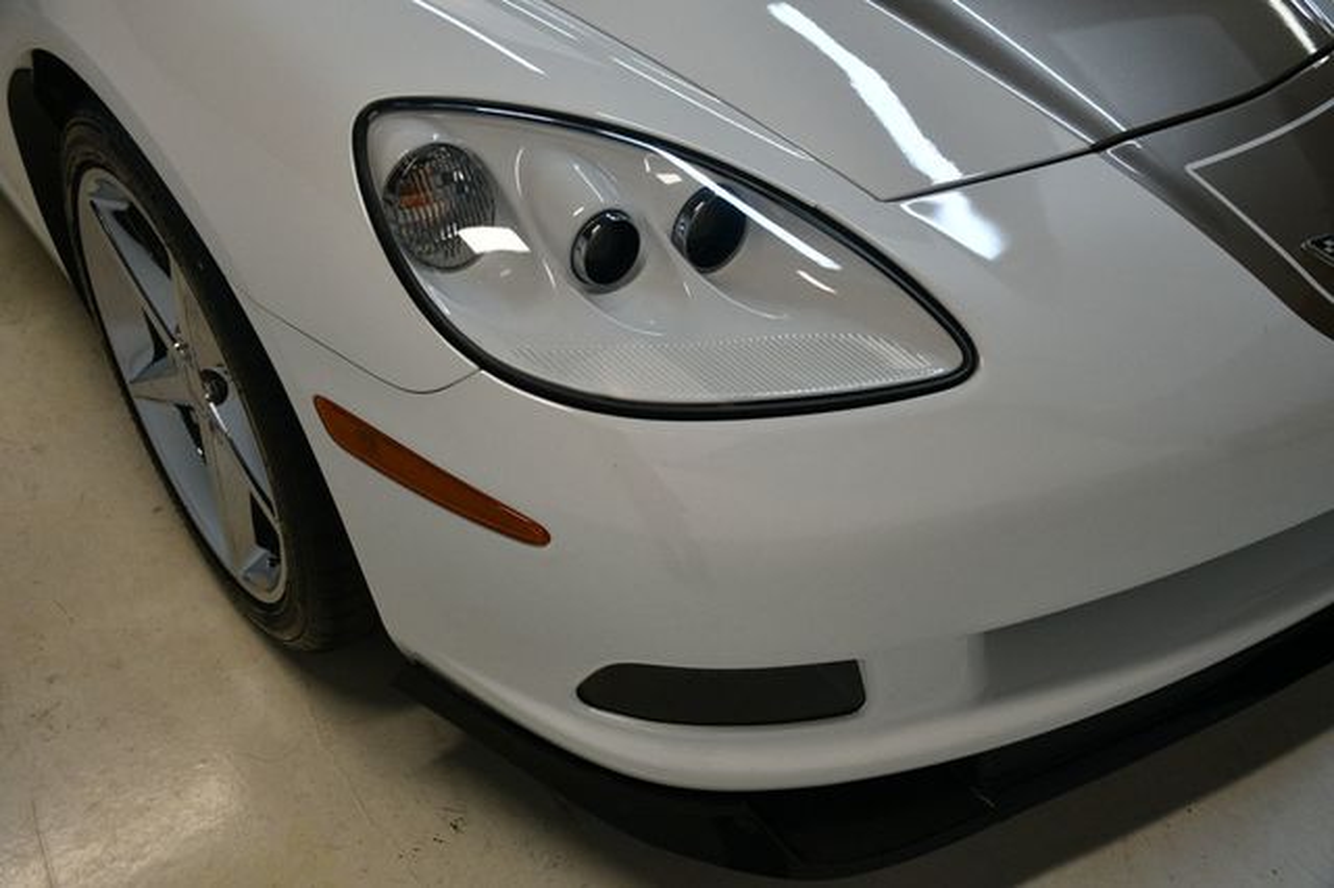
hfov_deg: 53.2
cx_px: 667
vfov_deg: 36.8
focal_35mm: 36
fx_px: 1333
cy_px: 444
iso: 800
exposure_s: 1/250
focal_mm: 24
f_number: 3.8
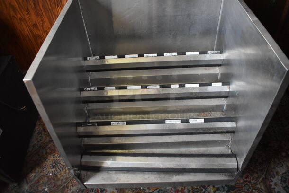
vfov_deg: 48.0
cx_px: 144
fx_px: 217
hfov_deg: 67.3
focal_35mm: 27
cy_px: 96
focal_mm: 18
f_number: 3.5
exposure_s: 1/125
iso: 2200
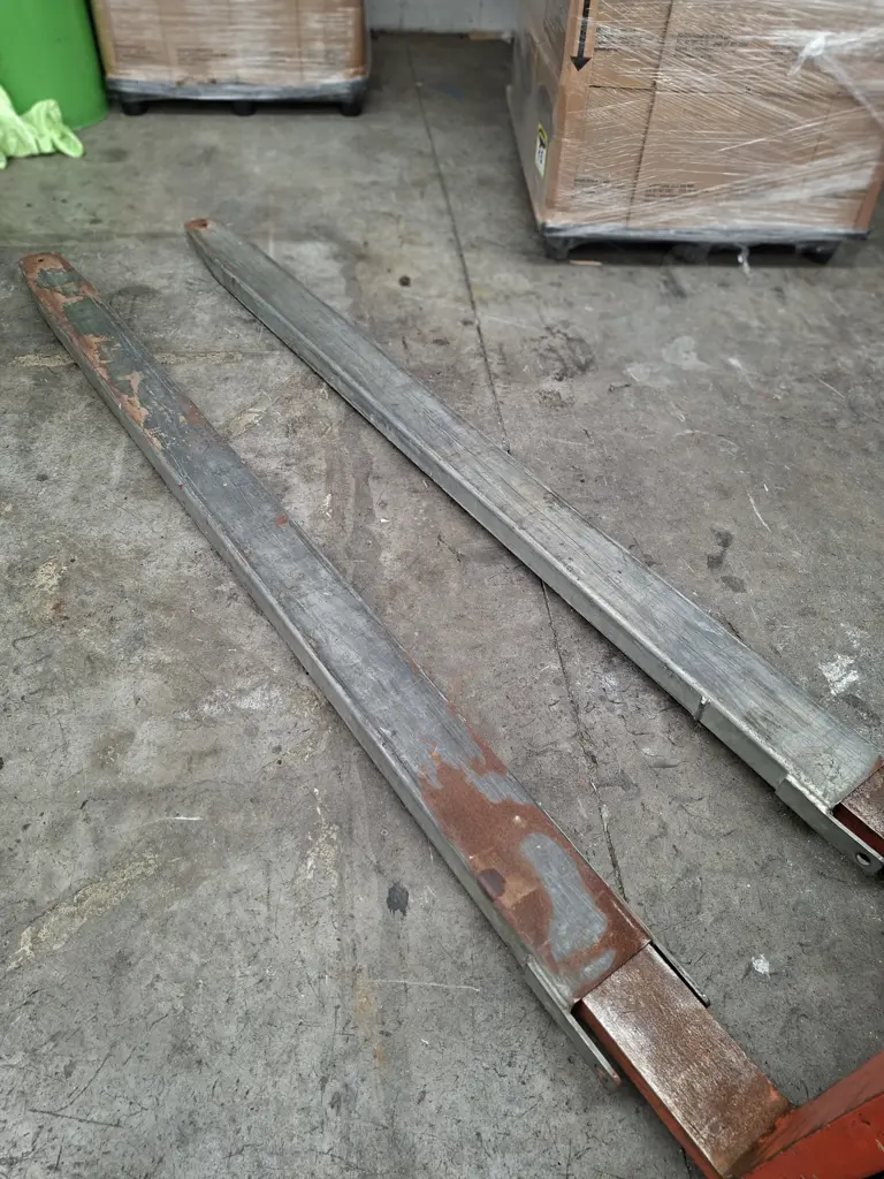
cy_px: 590
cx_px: 442
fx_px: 783
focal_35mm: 23
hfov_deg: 58.9
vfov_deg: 73.9
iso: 200
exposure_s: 1/100
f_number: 1.8
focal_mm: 5.54
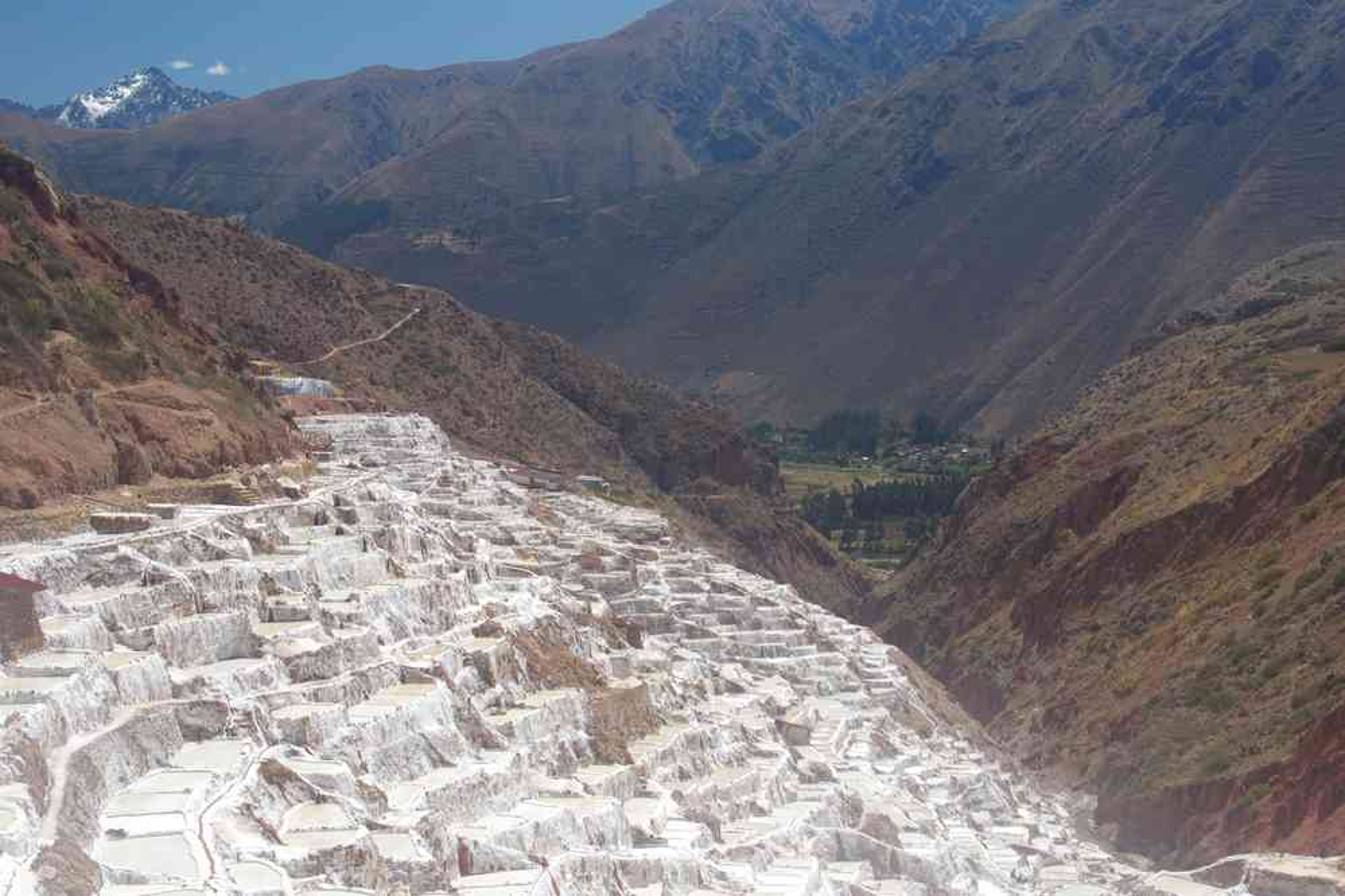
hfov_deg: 37.9
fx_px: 1961
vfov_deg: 25.8
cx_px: 672
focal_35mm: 52
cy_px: 448
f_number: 11
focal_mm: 35
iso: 200
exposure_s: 1/100
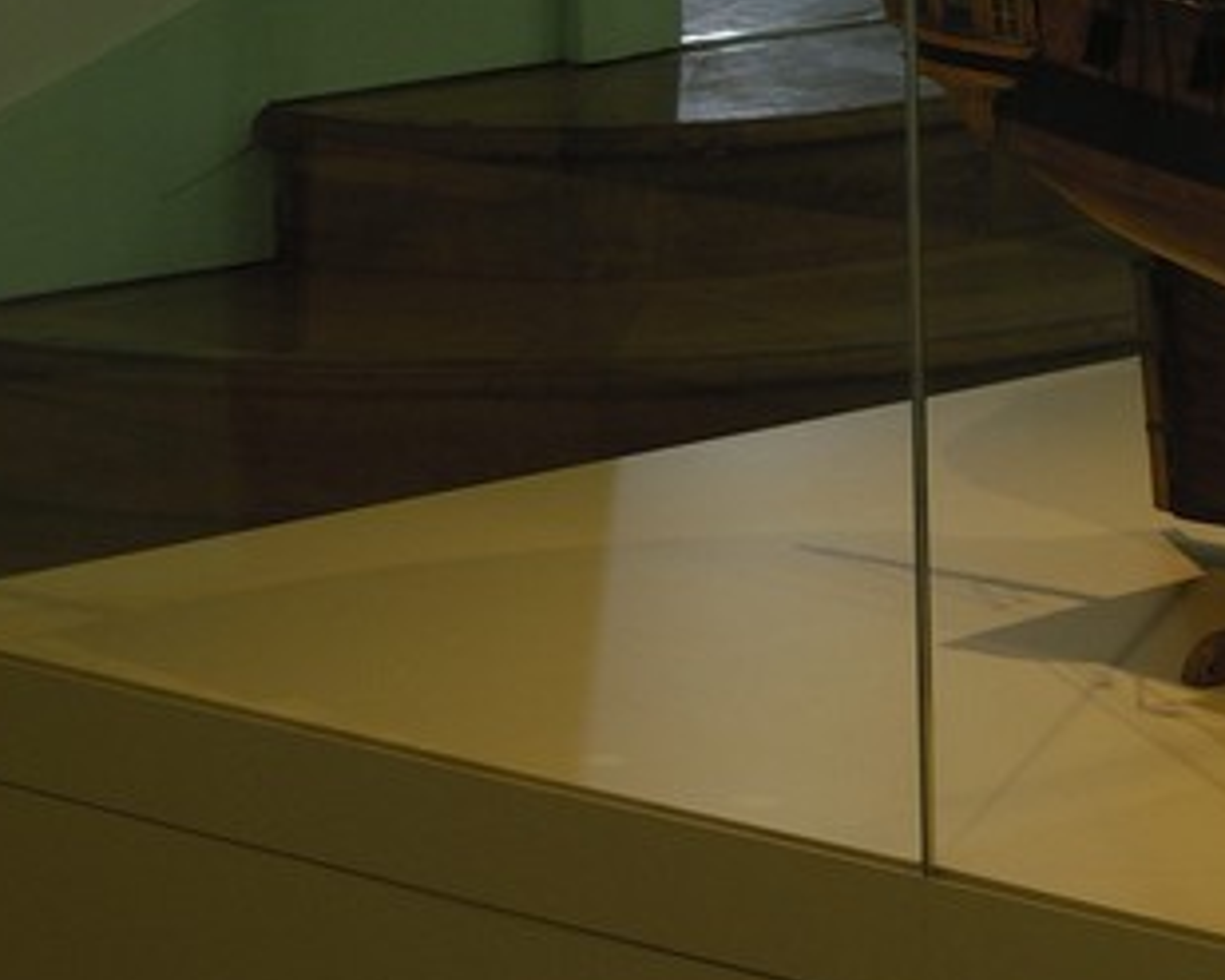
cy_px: -980
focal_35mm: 204
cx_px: 2926
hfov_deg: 8.6
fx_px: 7394
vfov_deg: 7.3
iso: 100
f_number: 8
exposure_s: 1/2
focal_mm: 28
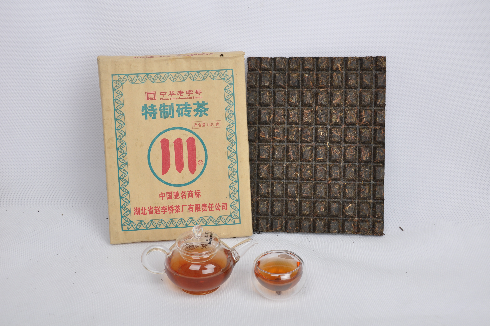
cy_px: 163
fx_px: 918
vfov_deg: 20.1
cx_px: 245
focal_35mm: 68
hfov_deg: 29.9
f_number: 10
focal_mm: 45
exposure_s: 1/125
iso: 200
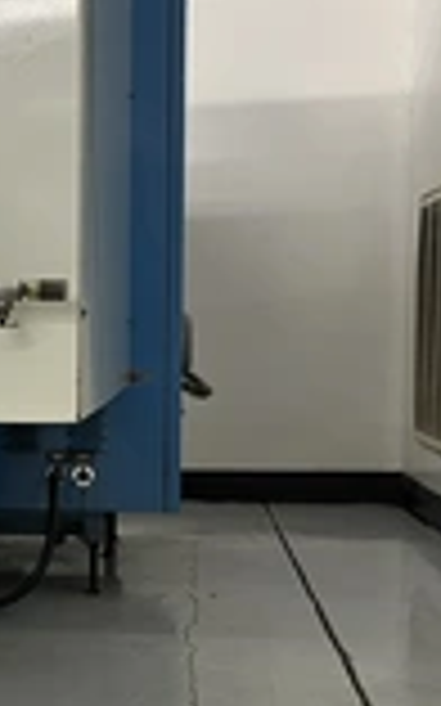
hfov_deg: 17.0
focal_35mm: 70
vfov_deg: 29.1
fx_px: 1347
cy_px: 486
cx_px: -198
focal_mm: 5.1
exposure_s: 1/60
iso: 100
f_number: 1.6
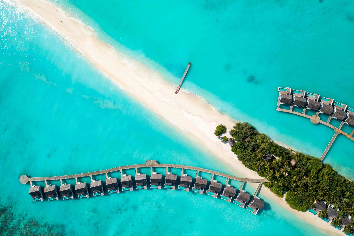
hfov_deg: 65.5
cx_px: 177
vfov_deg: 46.4
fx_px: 275
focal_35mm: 28
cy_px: 118
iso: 100
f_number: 3.2
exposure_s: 1/160
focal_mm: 10.26
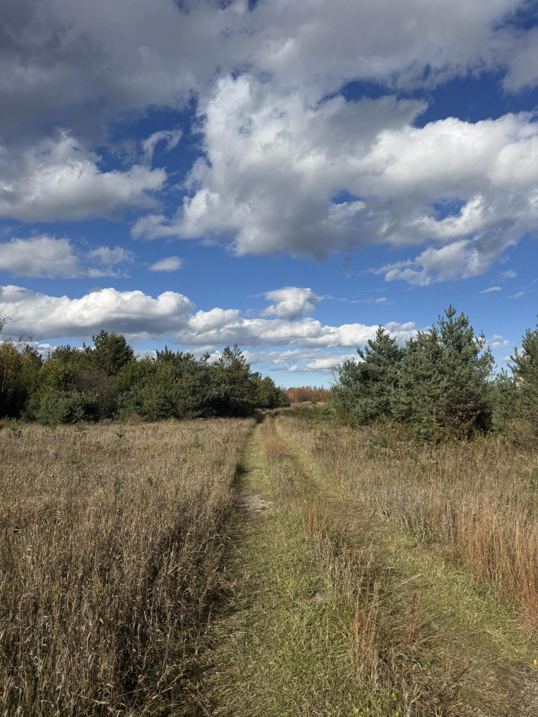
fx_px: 497
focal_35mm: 24
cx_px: 269
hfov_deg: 56.8
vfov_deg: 71.6
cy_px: 358
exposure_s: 1/7092
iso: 80
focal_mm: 6.76
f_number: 1.78
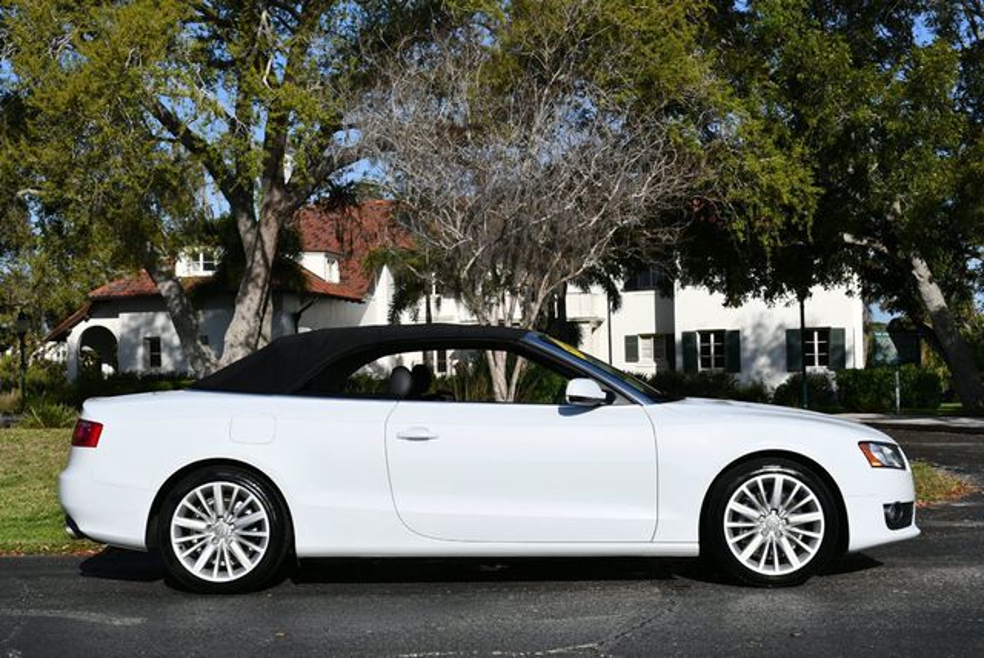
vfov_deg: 26.0
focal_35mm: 52
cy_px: 329
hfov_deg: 38.2
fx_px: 1423
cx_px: 492
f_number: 9
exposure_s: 1/320
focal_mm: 26
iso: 100
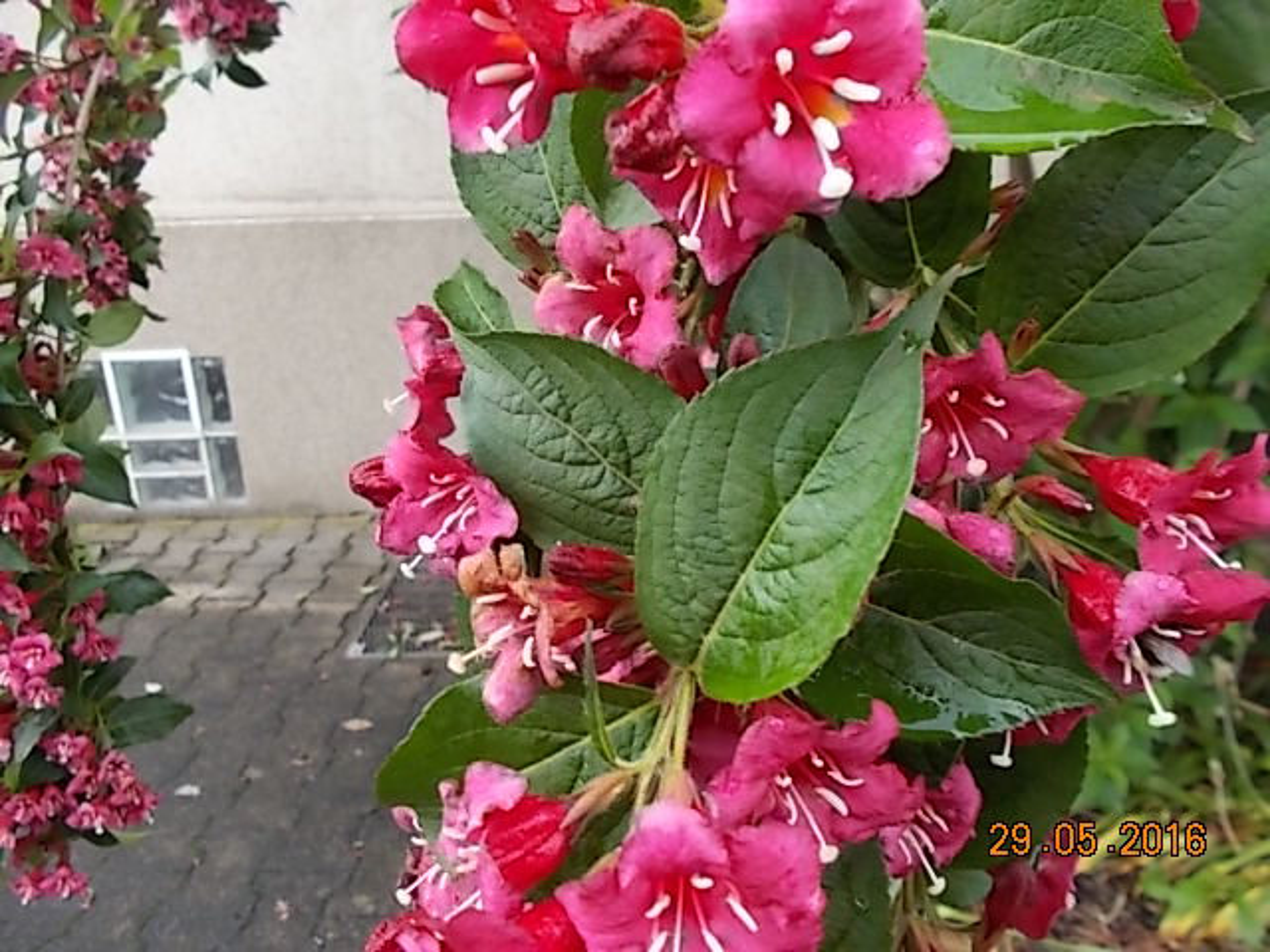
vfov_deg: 53.1
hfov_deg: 67.3
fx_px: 954
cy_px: 476
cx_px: 635
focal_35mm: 26
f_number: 3.2
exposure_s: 1/25
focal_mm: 4.6
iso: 80
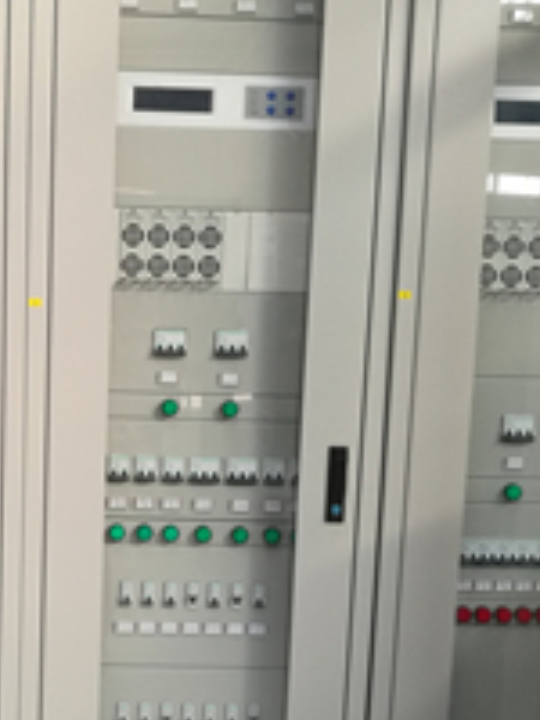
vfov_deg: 35.4
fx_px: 1123
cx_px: 112
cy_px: 430
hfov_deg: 26.6
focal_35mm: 54
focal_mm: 4.04
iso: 80
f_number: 2
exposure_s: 1/60
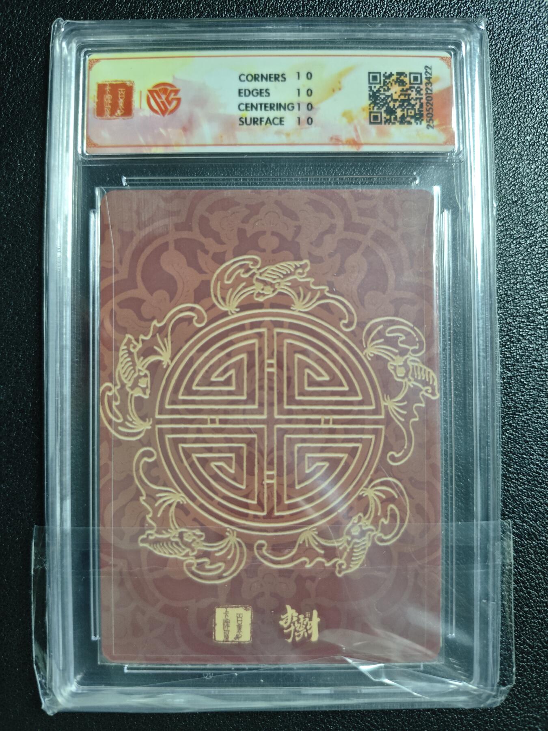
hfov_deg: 53.1
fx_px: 549
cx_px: 274
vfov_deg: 67.3
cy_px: 366
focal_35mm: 26
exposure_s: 1/50
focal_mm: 4.94
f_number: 1.5
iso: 200
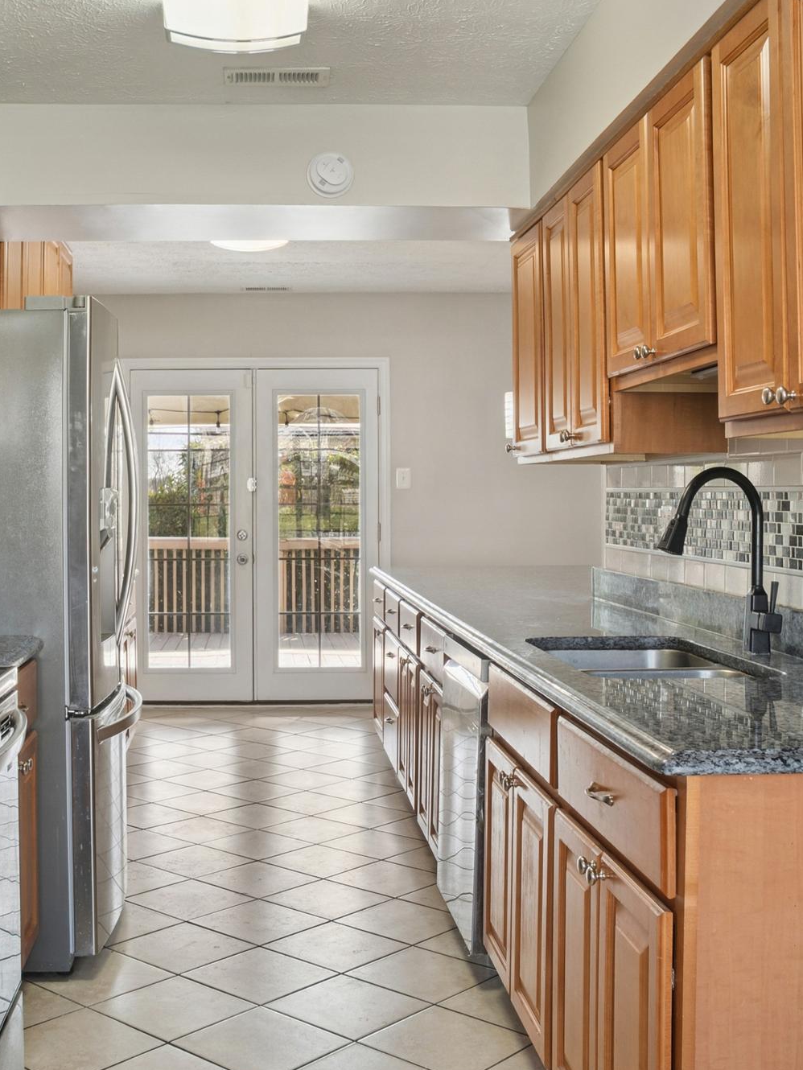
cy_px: 547
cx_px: 304
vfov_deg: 50.1
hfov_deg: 38.4
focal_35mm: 37
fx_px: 1144
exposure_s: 1/10
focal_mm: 17
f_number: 9
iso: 250
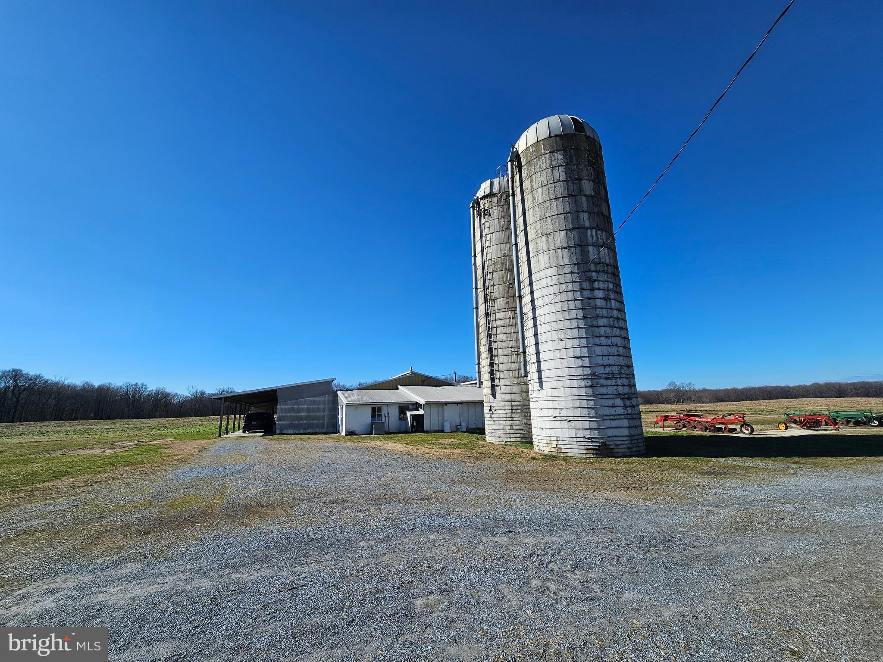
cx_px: 442
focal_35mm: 13
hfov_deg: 106.2
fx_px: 332
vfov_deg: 89.9
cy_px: 331
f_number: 2.2
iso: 50
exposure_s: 1/3042
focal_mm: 2.2
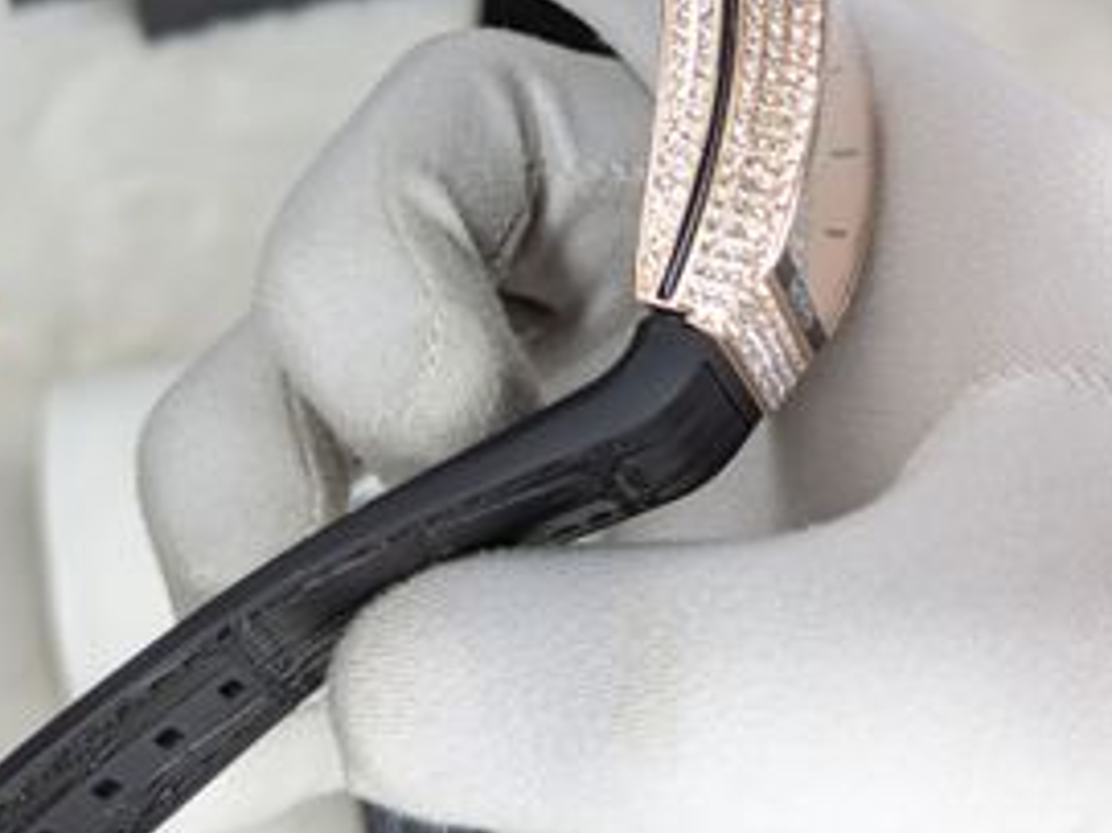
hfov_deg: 27.4
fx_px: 2280
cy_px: 148
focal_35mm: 71
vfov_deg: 20.4
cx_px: 572
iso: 164
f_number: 1.85
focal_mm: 6.81
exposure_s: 1/90
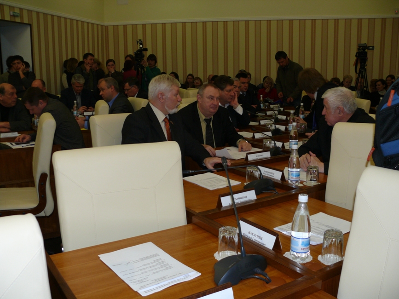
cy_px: 150
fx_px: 403
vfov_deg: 40.7
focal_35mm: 35
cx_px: 200
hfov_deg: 52.6
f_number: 2.8
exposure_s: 1/30
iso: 100
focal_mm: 7.4
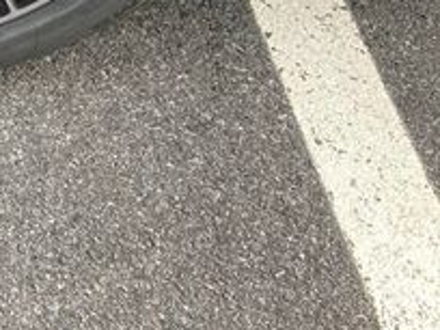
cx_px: -194
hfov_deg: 19.7
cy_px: -145
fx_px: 1119
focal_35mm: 88
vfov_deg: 15.6
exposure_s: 1/121
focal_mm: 3.99
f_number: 1.8
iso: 40
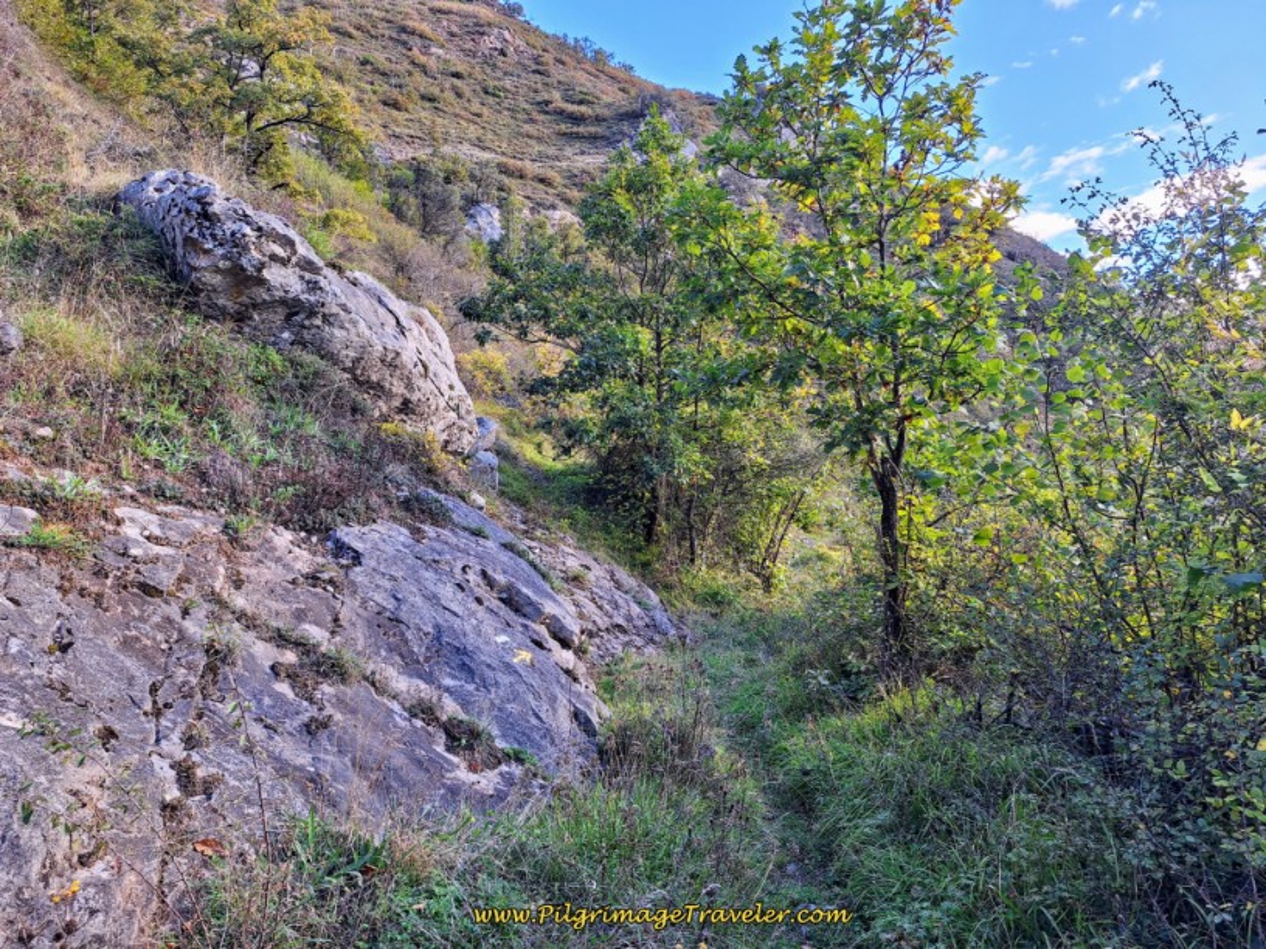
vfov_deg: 58.9
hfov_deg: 73.9
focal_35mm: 23
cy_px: 474
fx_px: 841
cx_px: 633
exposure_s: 1/217
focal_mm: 5.54
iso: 40
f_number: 1.8
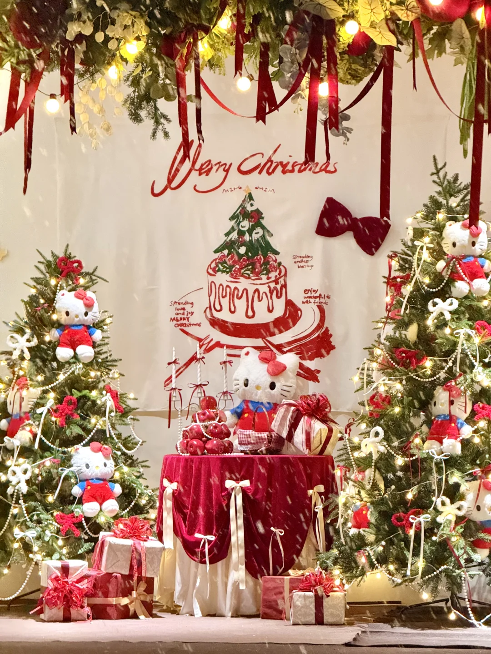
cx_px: 246
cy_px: 327
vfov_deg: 16.4
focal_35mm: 120
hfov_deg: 12.3
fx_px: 2269
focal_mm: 15.66
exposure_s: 1/25
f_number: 2.8
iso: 1600
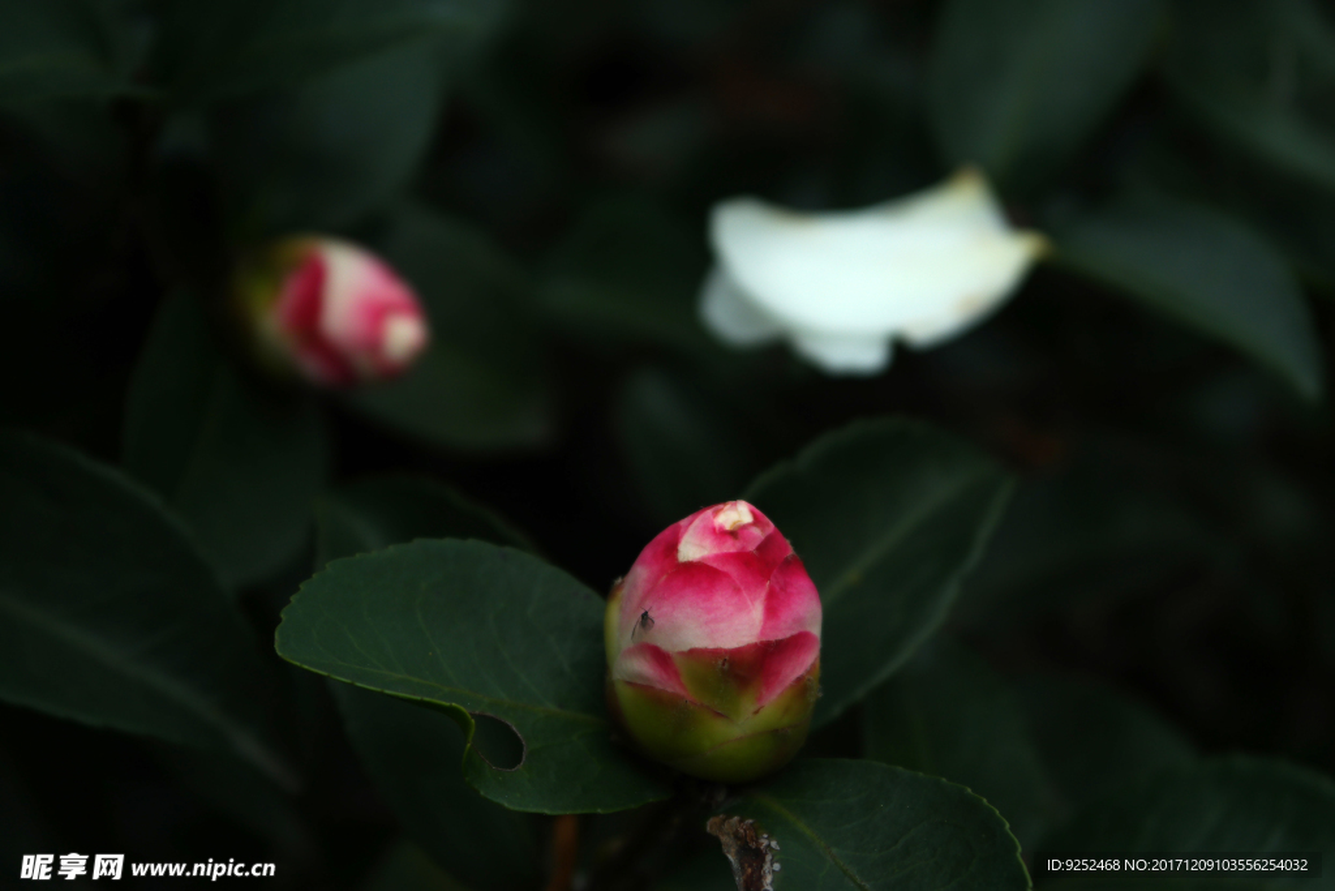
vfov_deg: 17.7
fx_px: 2856
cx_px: 668
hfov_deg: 26.3
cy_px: 446
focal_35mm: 77
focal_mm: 50
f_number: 5.6
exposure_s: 1/200
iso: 100
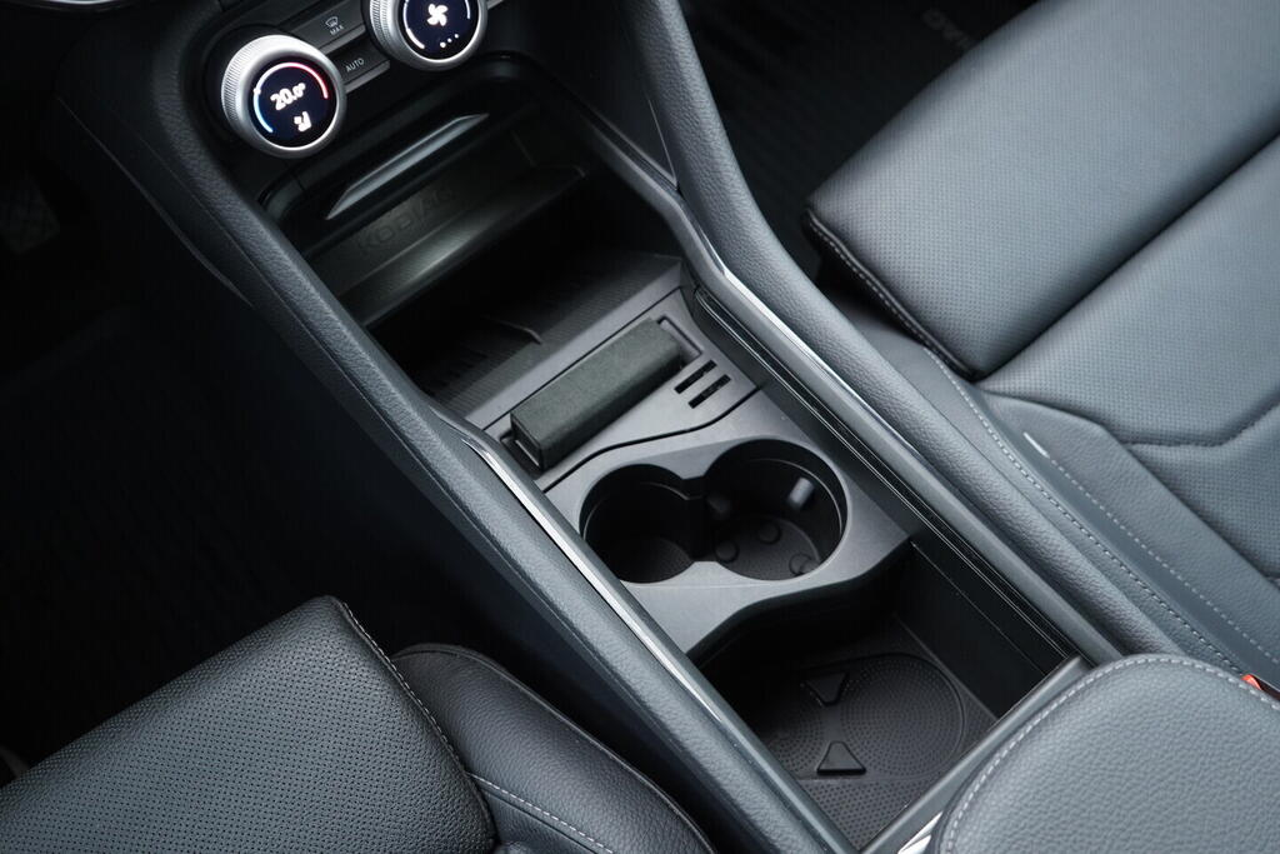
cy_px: 427
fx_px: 1280
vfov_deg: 36.9
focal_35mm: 36
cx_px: 640
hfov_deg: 53.1
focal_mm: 24
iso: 500
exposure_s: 1/40
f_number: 2.8
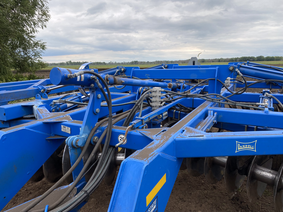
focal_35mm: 26
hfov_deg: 67.3
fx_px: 213
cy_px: 106
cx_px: 142
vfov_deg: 53.1
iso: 32
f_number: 1.8
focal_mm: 4.25
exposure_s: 1/519
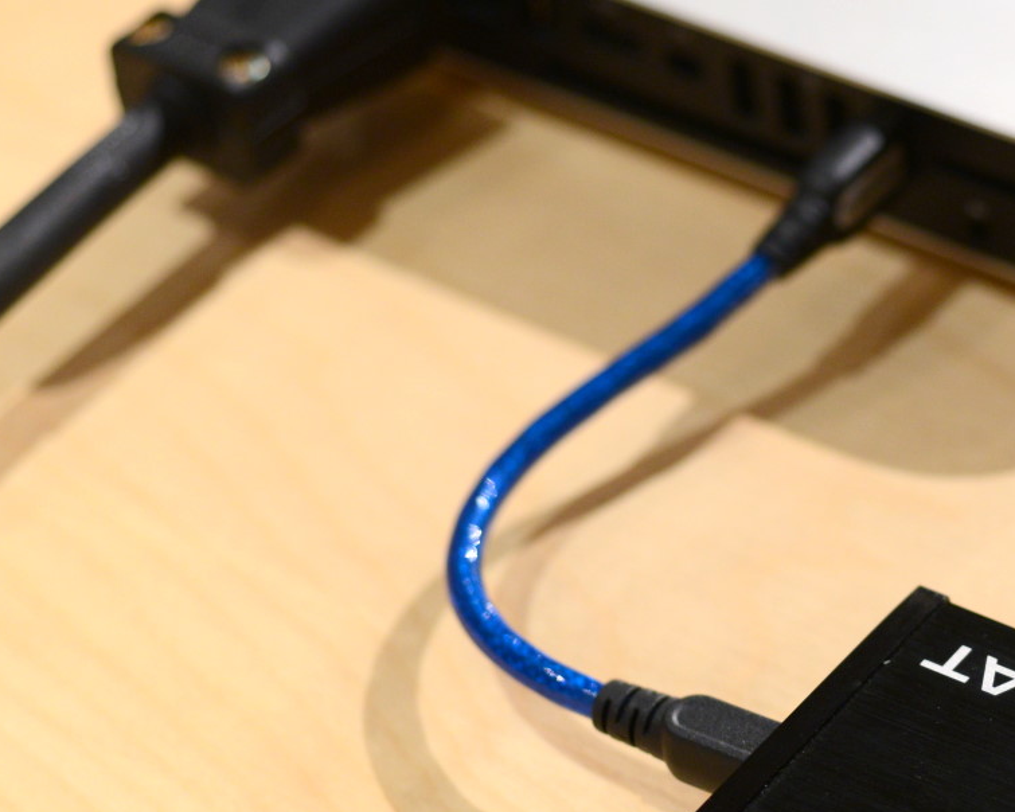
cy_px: 542
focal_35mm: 140
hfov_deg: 13.6
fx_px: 4206
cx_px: 910
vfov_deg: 11.0
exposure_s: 1/50
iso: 900
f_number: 2.8
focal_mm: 55
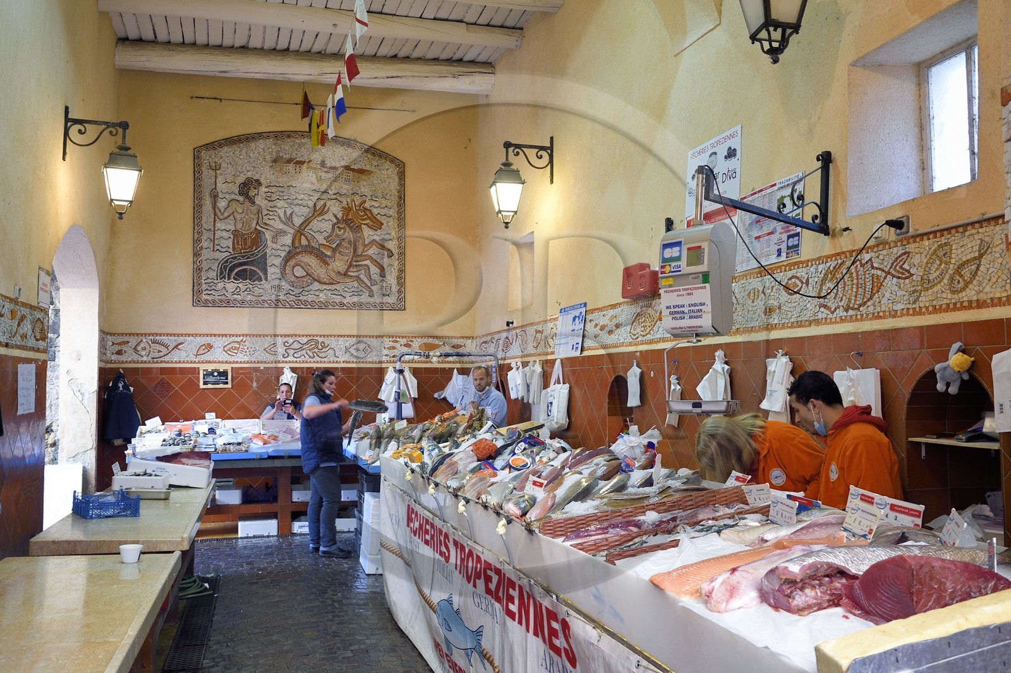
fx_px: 898
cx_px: 506
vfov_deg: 41.1
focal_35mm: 32
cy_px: 336
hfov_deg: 58.7
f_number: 6.3
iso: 800
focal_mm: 32
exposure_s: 1/50
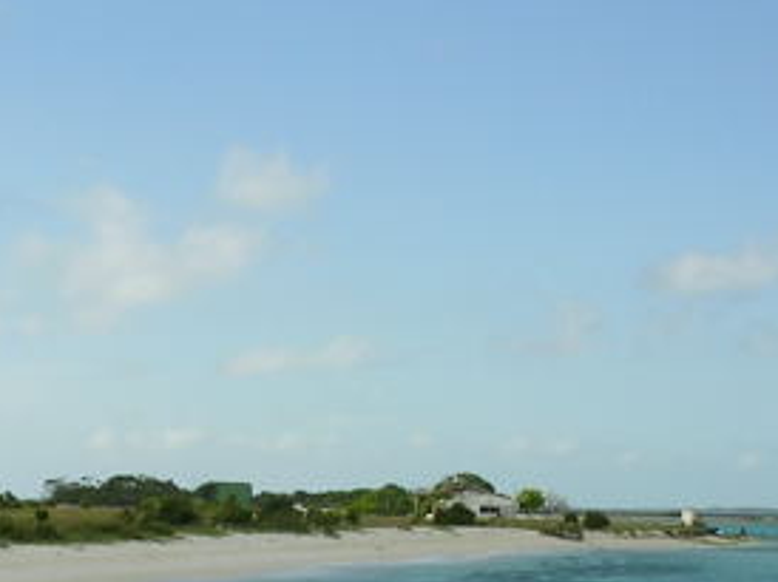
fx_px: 2493
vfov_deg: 13.1
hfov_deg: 17.7
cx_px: 261
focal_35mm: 111
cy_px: 596
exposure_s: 1/300
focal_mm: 5.8
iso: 50
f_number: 5.6
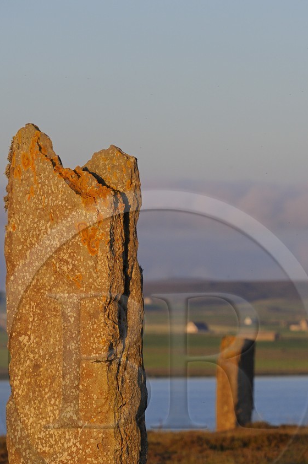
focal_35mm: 323
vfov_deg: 6.4
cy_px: 362
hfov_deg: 4.2
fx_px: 4152
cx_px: 160
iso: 400
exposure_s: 1/800
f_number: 5
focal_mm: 170
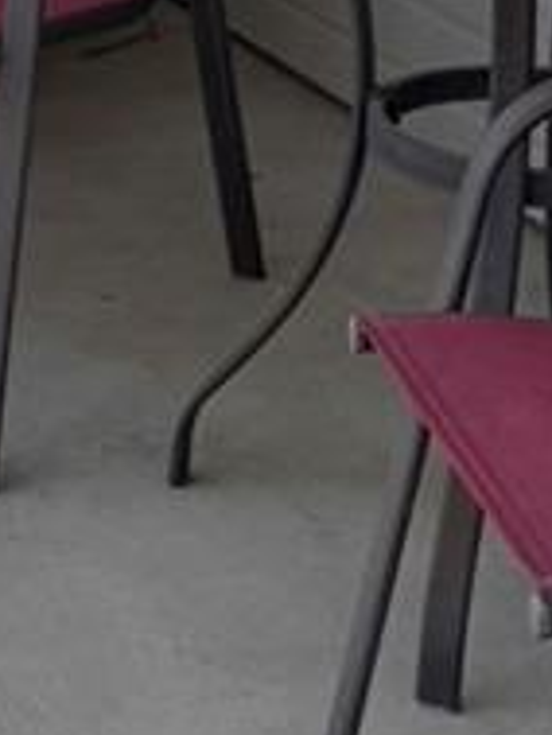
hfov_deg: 9.6
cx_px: -109
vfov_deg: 12.6
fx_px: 3228
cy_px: -175
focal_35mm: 152
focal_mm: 6.76
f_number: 1.78
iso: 80
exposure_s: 1/162
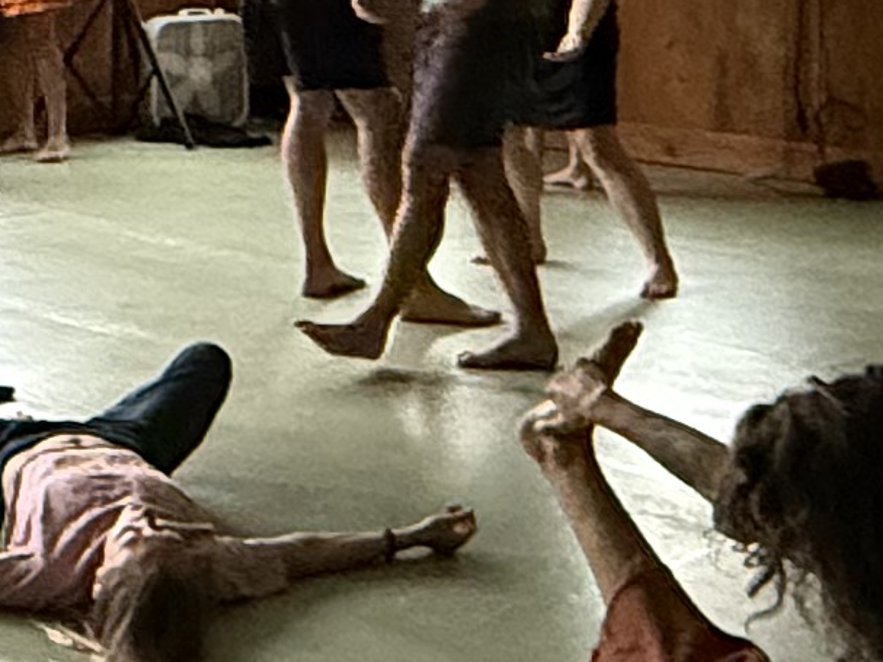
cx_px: -185
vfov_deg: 15.6
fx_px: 2372
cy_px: -9
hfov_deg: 19.8
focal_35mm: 93
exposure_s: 1/60
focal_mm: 2.22
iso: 800
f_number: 2.2
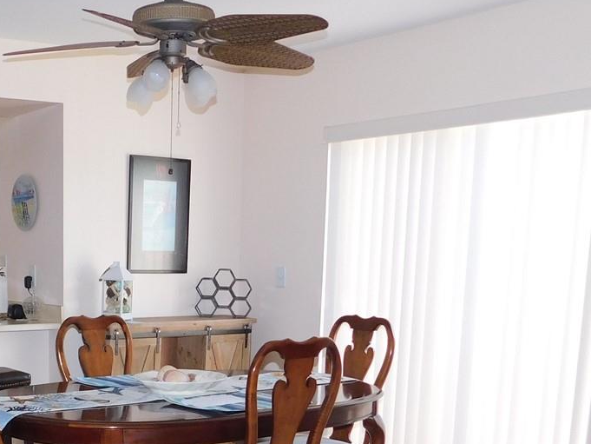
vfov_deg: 25.9
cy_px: 428
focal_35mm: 54
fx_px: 922
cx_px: 91
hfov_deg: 34.1
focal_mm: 4
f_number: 3
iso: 200
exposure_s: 1/30
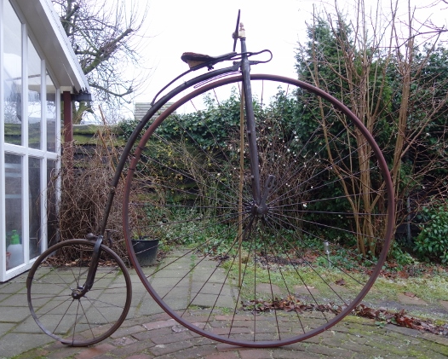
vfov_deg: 45.8
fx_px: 424
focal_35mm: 32
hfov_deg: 55.6
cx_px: 210
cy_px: 179
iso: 125
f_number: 1.8
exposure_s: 1/60
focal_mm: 10.4
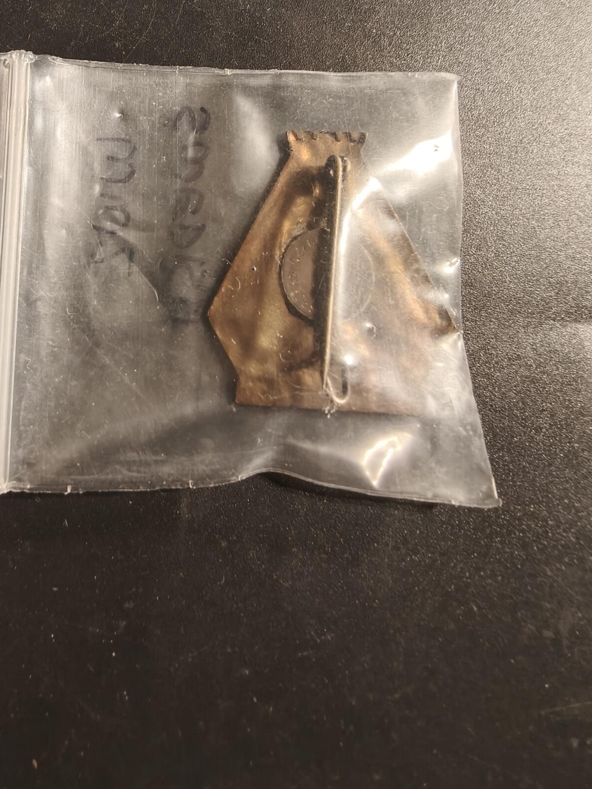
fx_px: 593
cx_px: 289
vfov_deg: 67.2
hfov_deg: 53.1
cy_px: 356
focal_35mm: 26
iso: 160
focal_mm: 2.32
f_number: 2
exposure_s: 1/87.2
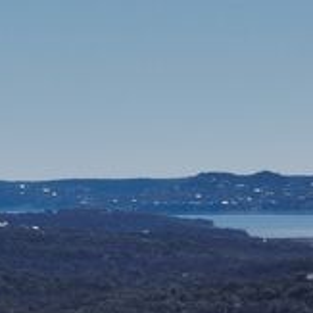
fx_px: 4460
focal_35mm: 436
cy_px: 249
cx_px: 94
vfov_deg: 4.0
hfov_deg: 4.0
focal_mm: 29.85
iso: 100
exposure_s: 1/800
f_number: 4.4
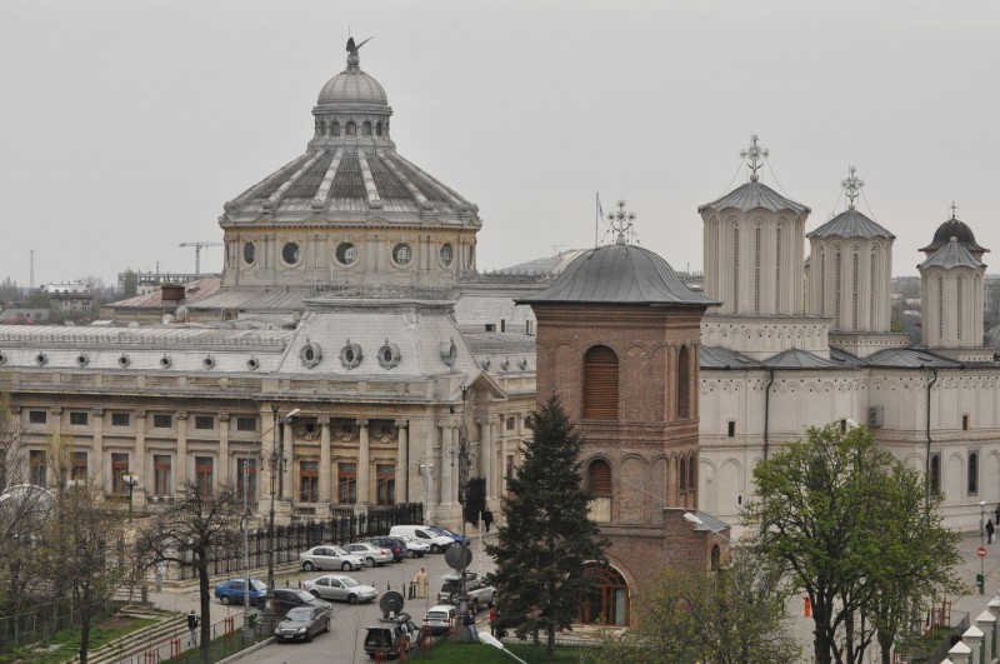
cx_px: 500
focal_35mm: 105
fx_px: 2913
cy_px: 332
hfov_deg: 19.5
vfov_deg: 13.0
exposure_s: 1/1600
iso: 1600
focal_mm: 70
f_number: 10
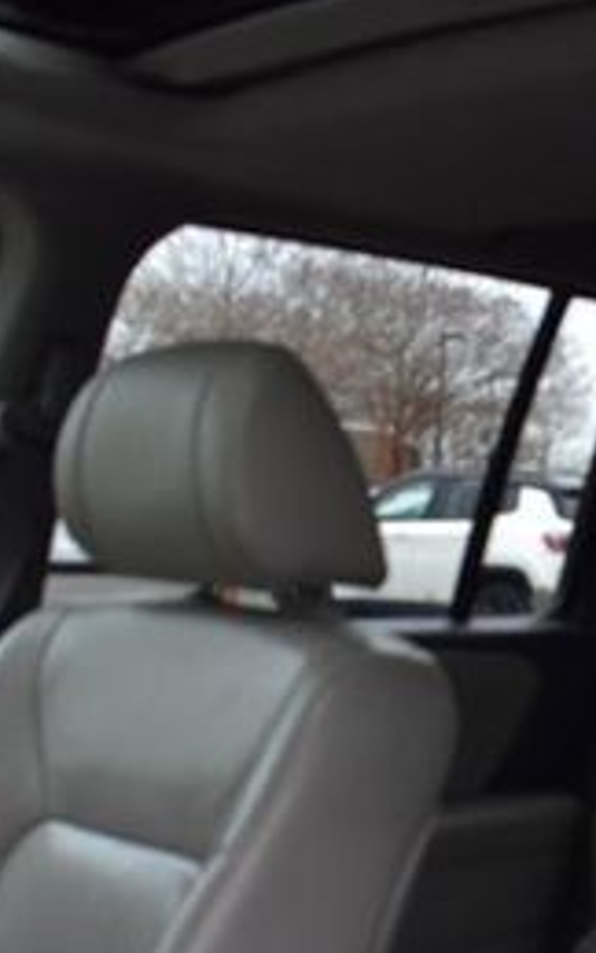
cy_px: 655
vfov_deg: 29.9
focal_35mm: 68
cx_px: 743
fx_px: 1766
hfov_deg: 18.1
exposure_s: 1/15
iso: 900
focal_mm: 18
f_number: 6.3
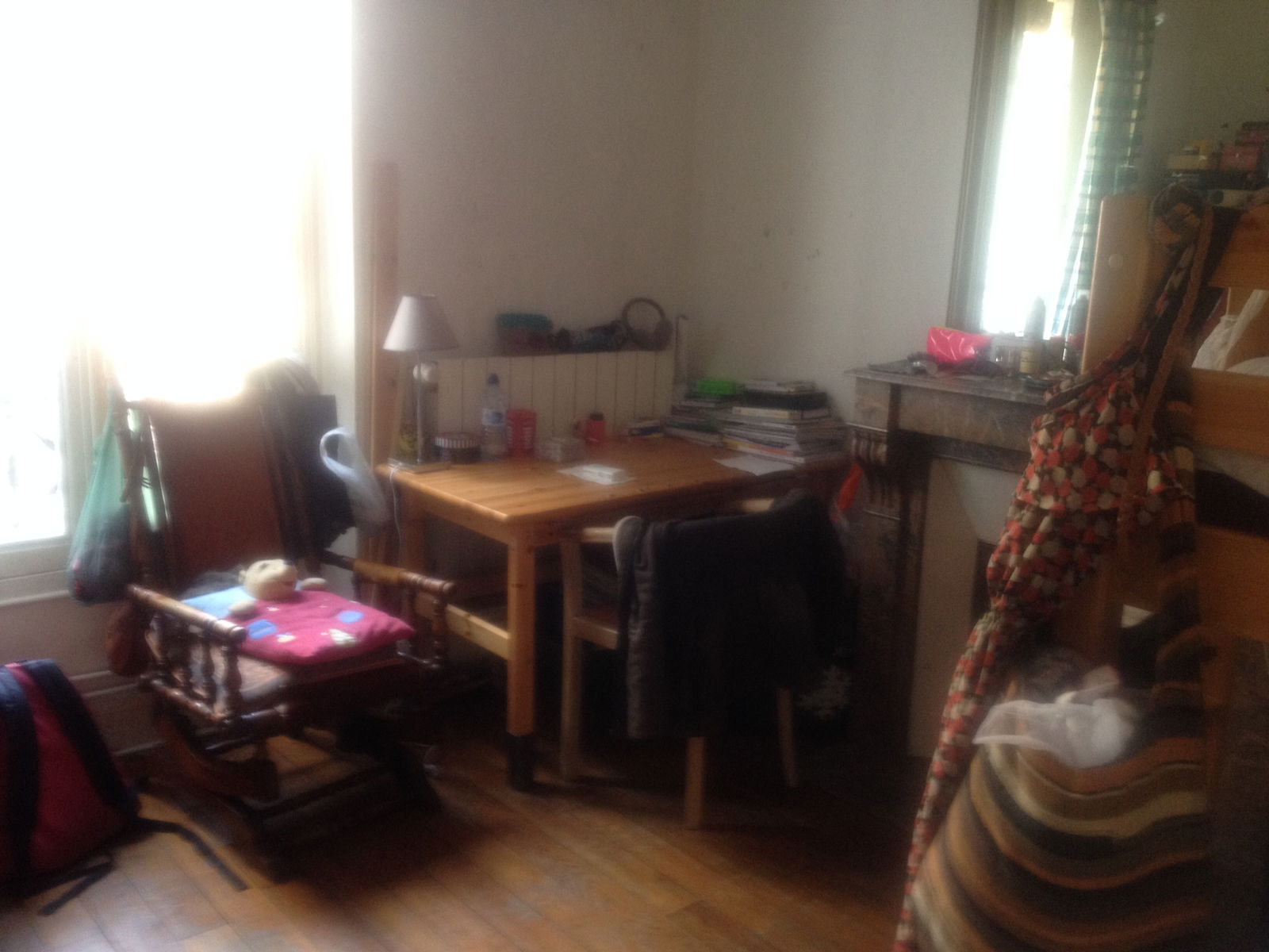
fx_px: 1283
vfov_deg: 40.7
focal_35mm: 35
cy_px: 476
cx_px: 634
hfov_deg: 52.6
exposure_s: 1/20
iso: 160
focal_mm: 4.28
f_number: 2.4
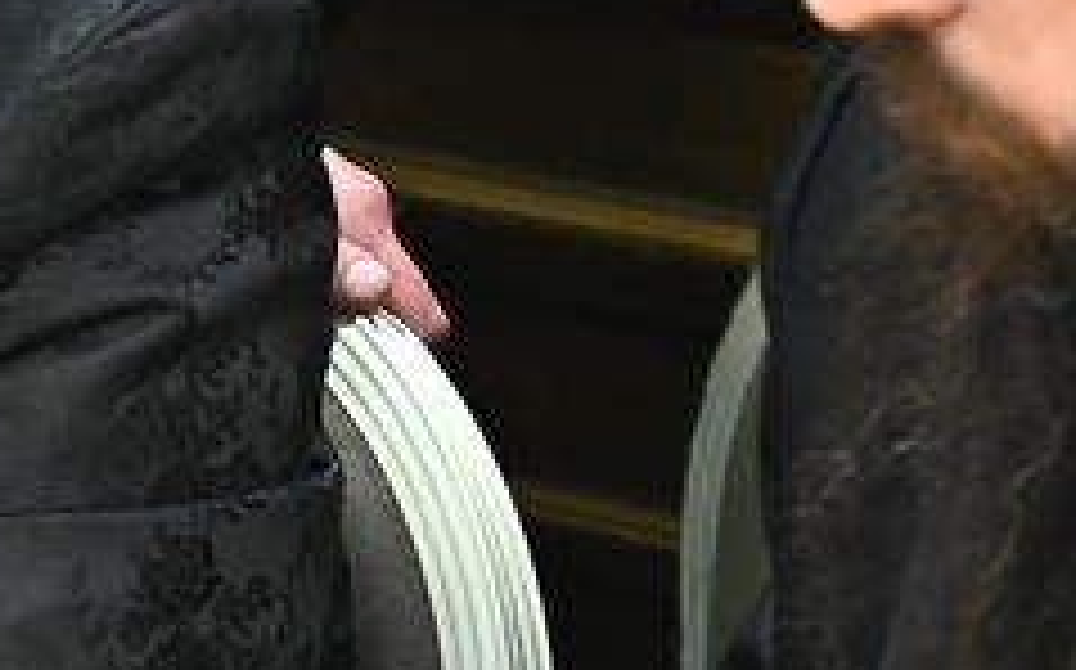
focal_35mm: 269
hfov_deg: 7.6
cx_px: -810
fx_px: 7883
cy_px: -375
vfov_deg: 4.8
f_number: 3.2
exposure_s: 1/160
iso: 3200
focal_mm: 45
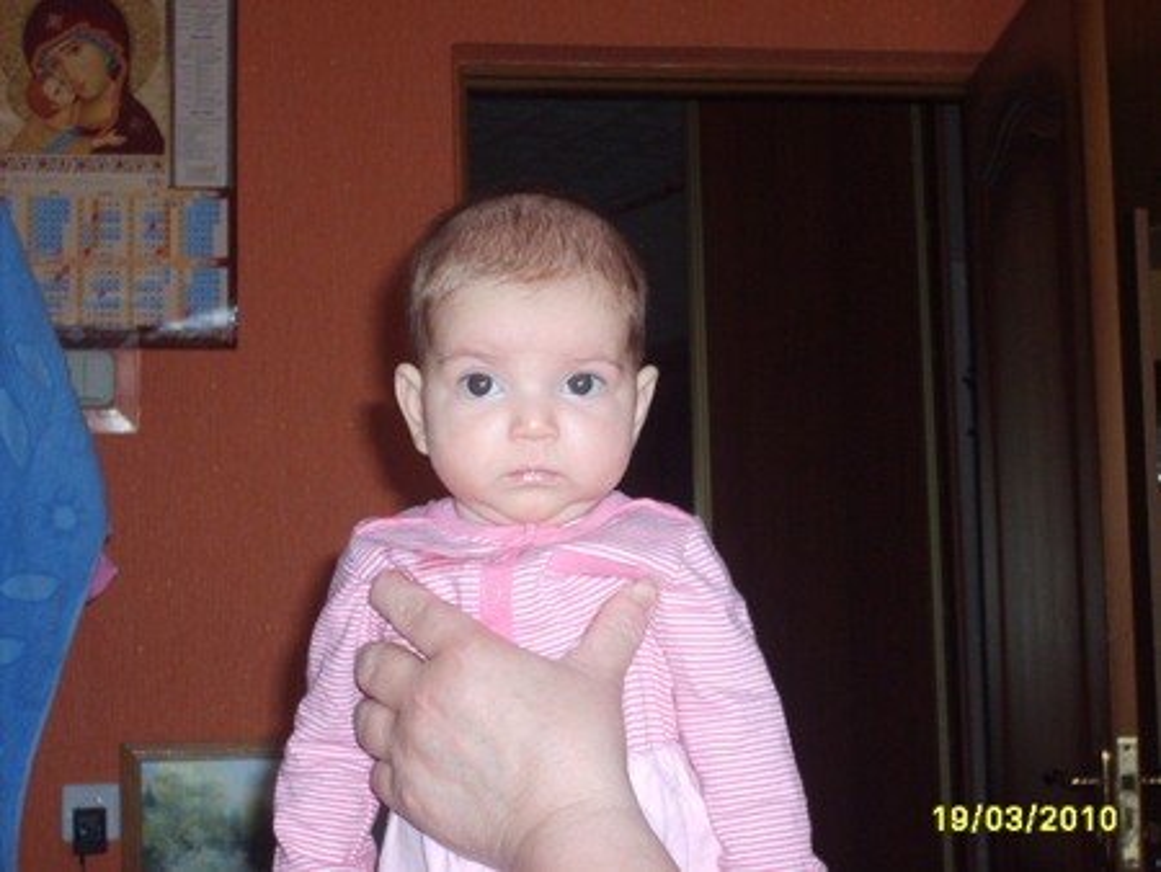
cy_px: 436
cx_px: 580
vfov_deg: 20.5
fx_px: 2416
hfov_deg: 27.0
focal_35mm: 72
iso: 100
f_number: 3.9
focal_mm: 12
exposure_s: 1/60
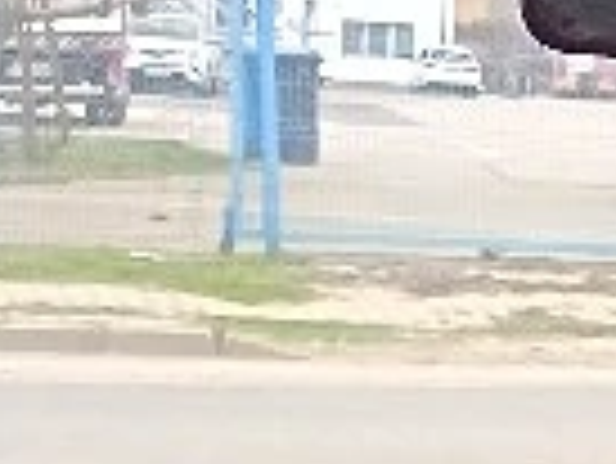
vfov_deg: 7.9
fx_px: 3117
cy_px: 1090
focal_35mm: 175
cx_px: 616
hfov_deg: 11.2
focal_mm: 5.25
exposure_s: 1/100
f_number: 1.75
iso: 640
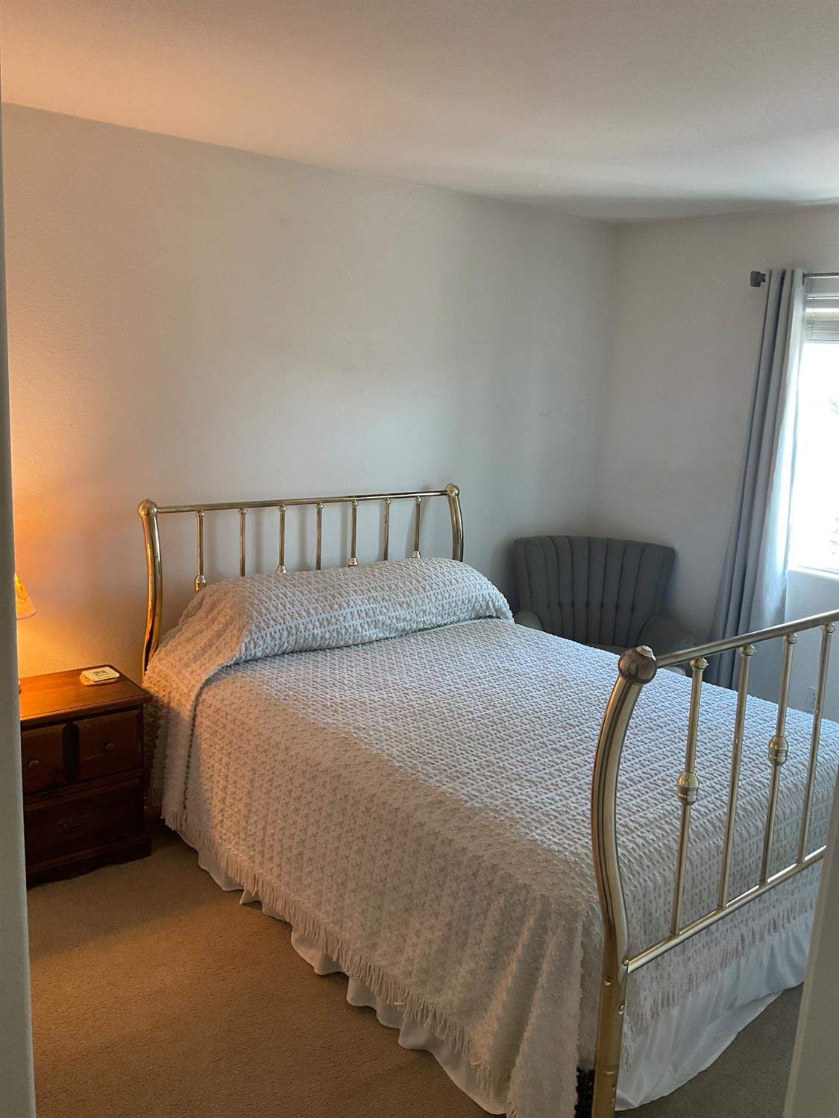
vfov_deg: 61.7
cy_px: 559
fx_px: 937
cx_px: 420
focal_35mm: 29
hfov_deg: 48.2
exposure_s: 1/60
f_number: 1.8
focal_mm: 3
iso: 125
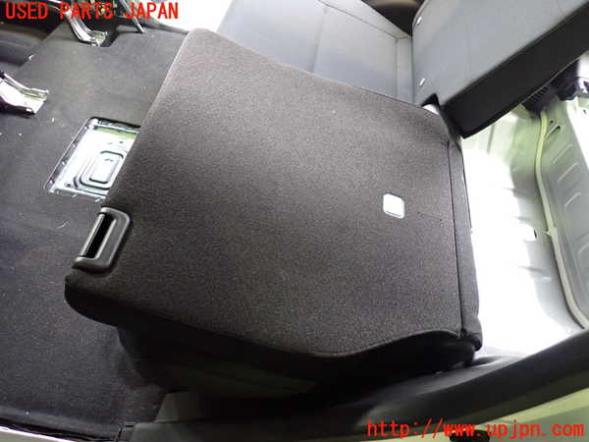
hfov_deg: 69.4
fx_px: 425
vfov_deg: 54.9
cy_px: 221
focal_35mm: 25
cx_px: 294
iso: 500
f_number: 2
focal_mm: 4.5
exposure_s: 1/30
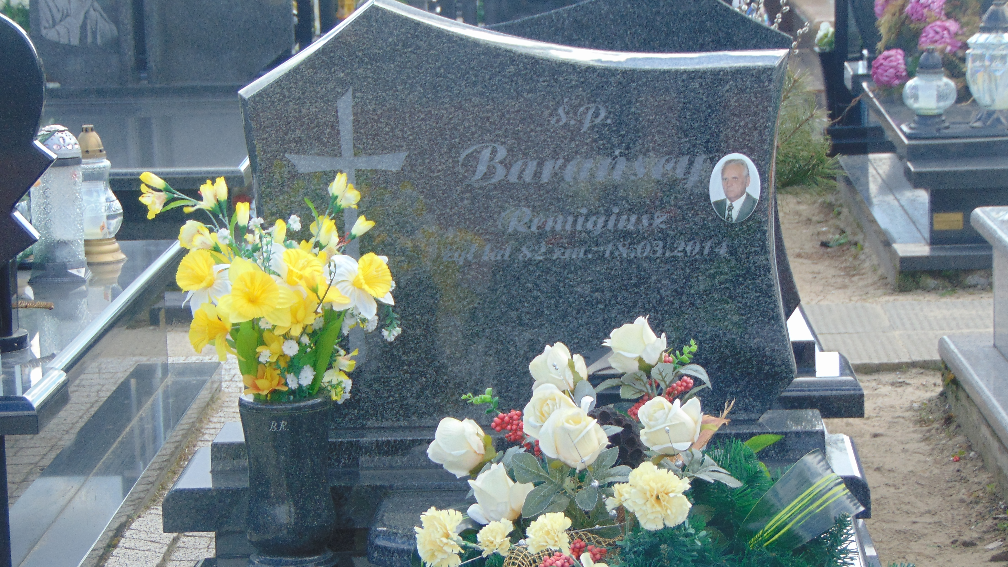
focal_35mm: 118
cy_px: 343
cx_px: 503
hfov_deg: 18.2
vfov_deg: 10.3
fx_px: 3154
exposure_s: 1/200
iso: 80
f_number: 3.9
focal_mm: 19.4
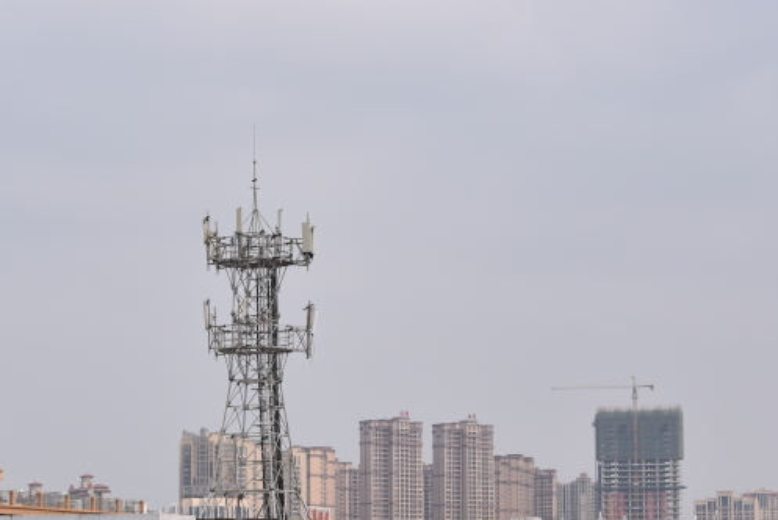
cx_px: 250
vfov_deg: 13.3
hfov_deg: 19.7
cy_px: 359
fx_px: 2227
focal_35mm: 103
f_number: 11
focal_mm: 50
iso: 200
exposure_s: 1/500
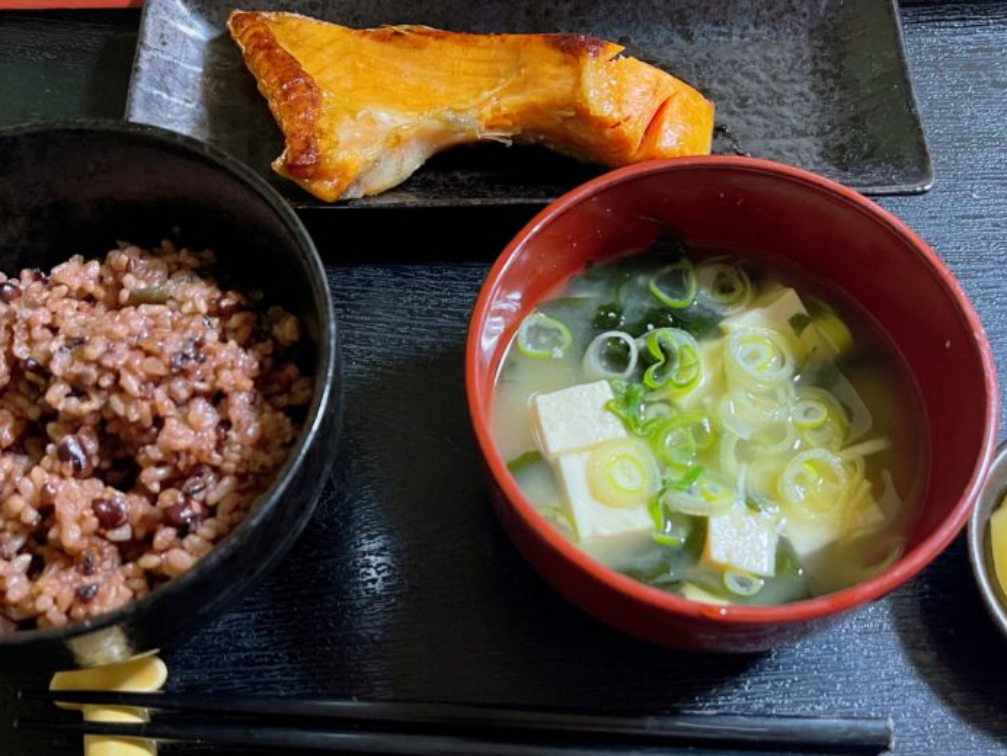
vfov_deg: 38.6
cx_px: 486
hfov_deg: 50.1
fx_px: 1076
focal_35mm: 37
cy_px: 417
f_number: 1.6
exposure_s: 1/43
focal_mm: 5.1
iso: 500
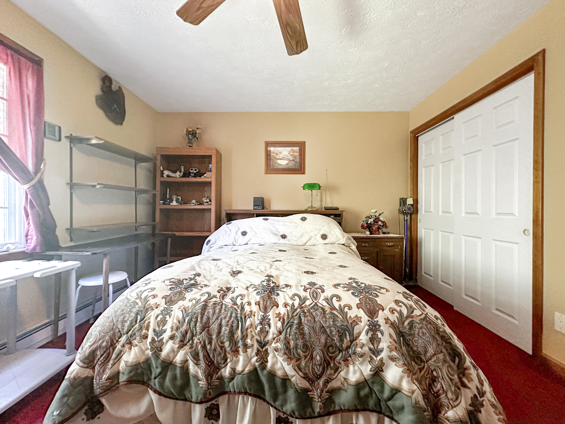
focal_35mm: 14
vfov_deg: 85.7
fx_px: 229
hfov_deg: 102.1
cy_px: 212
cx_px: 282
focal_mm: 2.22
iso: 640
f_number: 2.2
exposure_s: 1/60
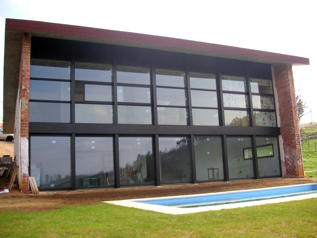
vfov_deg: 38.7
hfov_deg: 50.1
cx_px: 158
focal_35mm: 37
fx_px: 339
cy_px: 119
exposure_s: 1/250
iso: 50
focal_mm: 6.1
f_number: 2.8
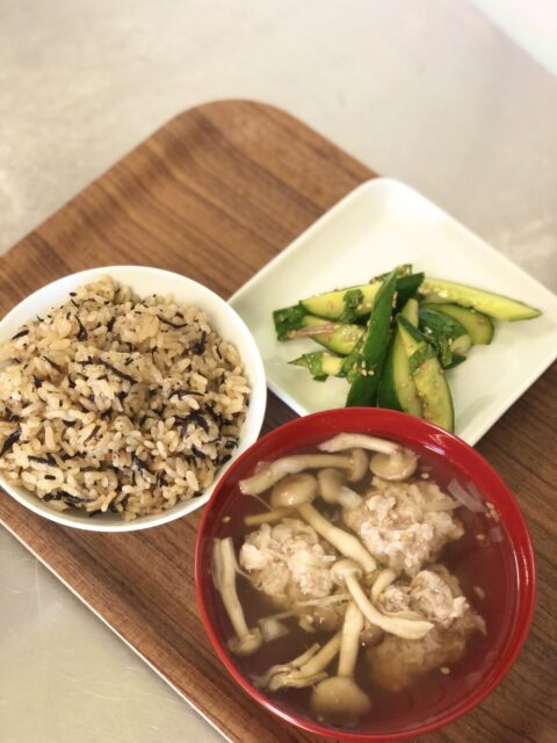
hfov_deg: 28.0
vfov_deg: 36.8
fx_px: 1116
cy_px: 372
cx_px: 278
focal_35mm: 52
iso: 100
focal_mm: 6
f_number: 2.4
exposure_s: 1/60
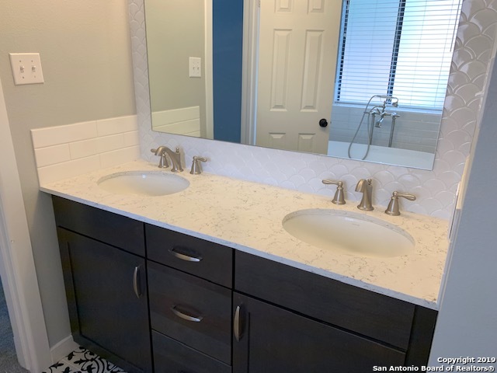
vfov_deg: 53.1
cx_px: 248
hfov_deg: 67.3
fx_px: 373
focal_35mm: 26
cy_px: 186
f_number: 1.8
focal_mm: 4.25
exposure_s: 1/90
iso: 100
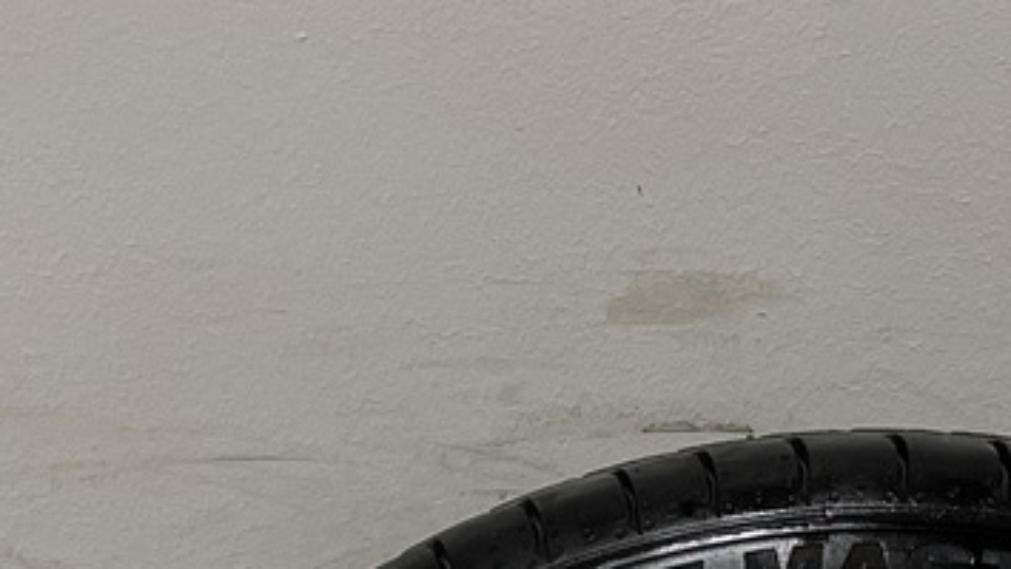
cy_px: 1505
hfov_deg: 18.4
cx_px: 834
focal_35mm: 115
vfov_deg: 9.1
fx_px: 3084
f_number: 1.6
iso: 80
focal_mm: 4.2
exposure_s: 1/100
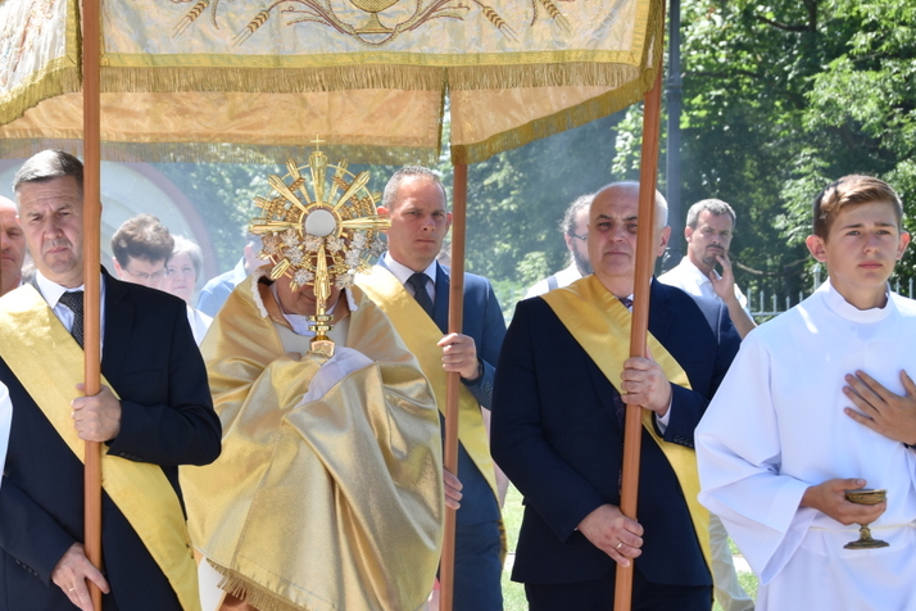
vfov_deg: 11.3
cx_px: 363
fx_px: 3079
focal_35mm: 121
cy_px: 381
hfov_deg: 16.9
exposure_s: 1/125
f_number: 6.3
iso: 100
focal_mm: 48
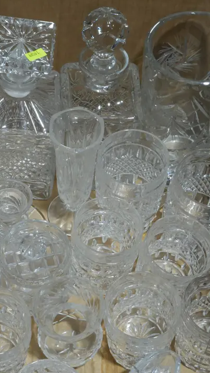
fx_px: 653
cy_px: 219
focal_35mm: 66
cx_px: 54
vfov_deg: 31.8
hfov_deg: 18.2
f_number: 11
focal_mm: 21
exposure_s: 1/60
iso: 1000
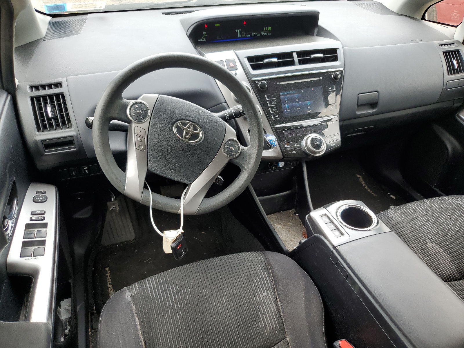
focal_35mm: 26
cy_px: 174
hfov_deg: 67.3
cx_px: 232
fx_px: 349
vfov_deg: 53.1
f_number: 1.5
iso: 50
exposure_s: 1/244
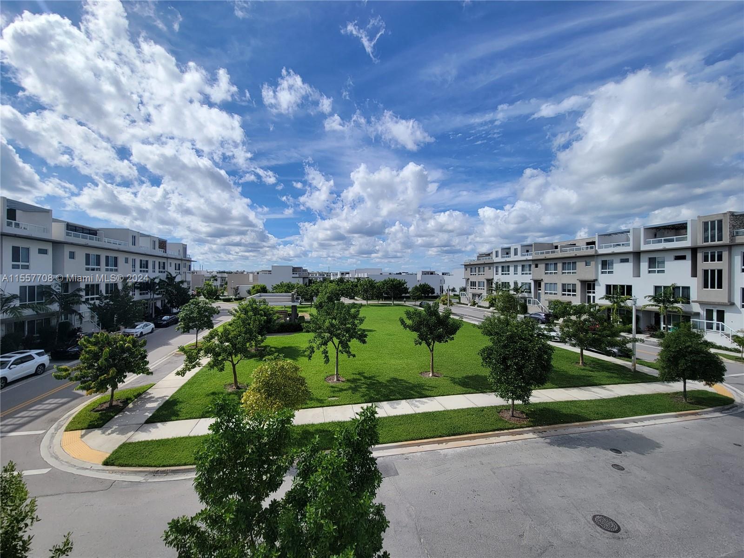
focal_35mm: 13
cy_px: 279
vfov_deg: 89.9
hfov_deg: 106.2
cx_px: 372
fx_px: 279
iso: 50
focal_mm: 2.2
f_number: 2.2
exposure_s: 1/3237
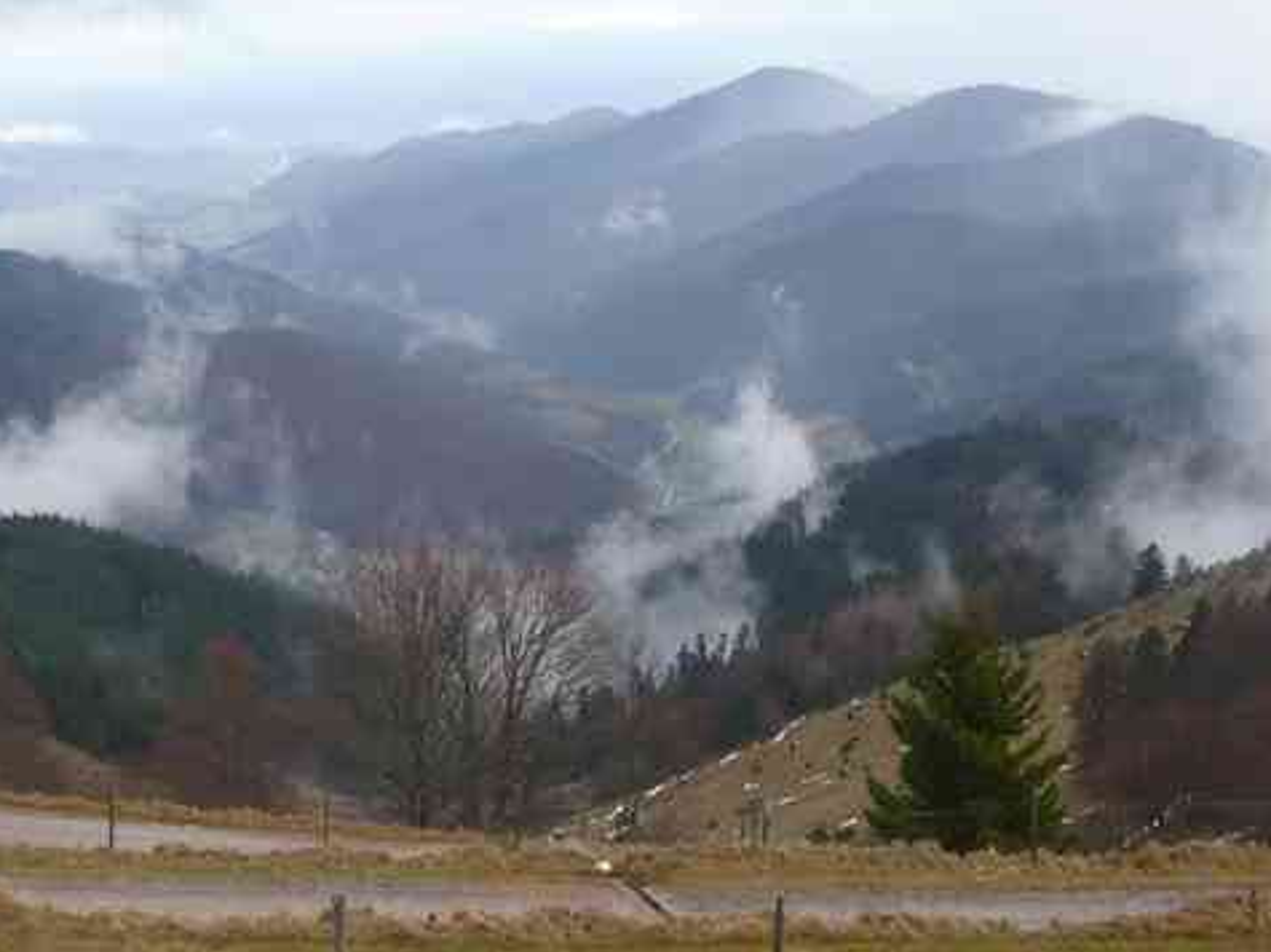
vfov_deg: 20.6
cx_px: 388
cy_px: 647
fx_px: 2606
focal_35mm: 71
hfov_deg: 27.2
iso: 100
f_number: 2.8
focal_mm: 5.8
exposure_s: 1/200
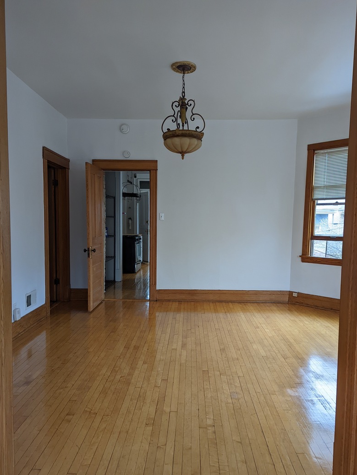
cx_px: 175
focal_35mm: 25
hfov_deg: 54.9
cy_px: 246
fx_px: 344
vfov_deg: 69.4
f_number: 1.85
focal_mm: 6.81
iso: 163
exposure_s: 1/144
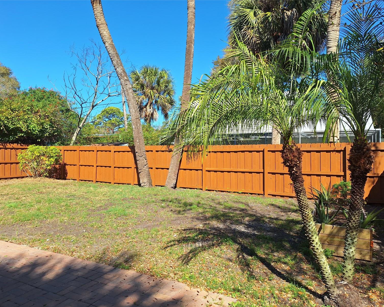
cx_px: 196
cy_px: 154
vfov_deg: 58.8
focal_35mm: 24
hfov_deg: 70.3
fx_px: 273
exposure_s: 1/1848
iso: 40
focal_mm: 5.54
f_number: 1.8
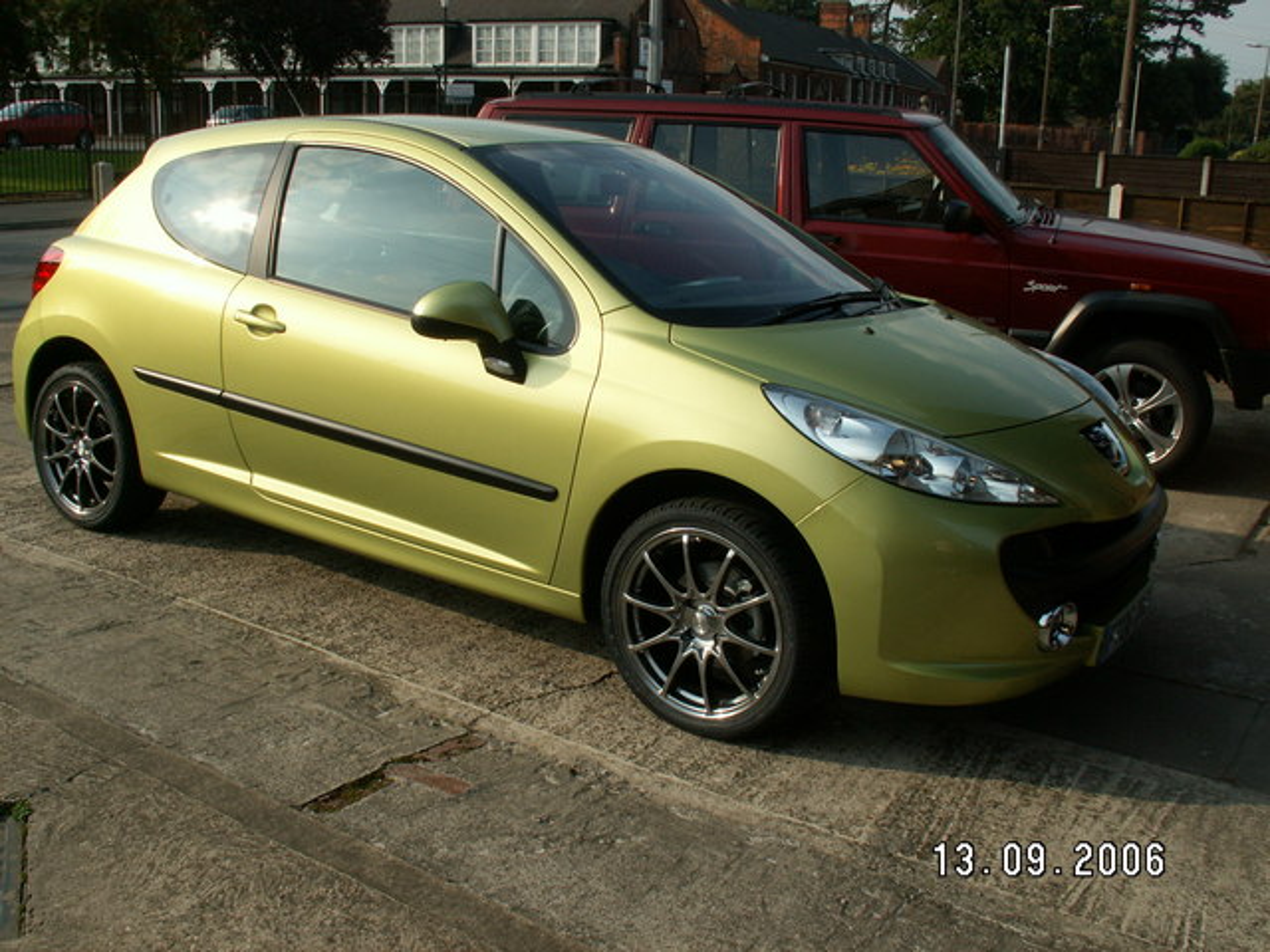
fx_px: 1284
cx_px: 635
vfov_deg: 40.7
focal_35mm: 35
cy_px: 476
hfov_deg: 52.6
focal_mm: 5.86
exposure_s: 1/200
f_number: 7.1
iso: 50
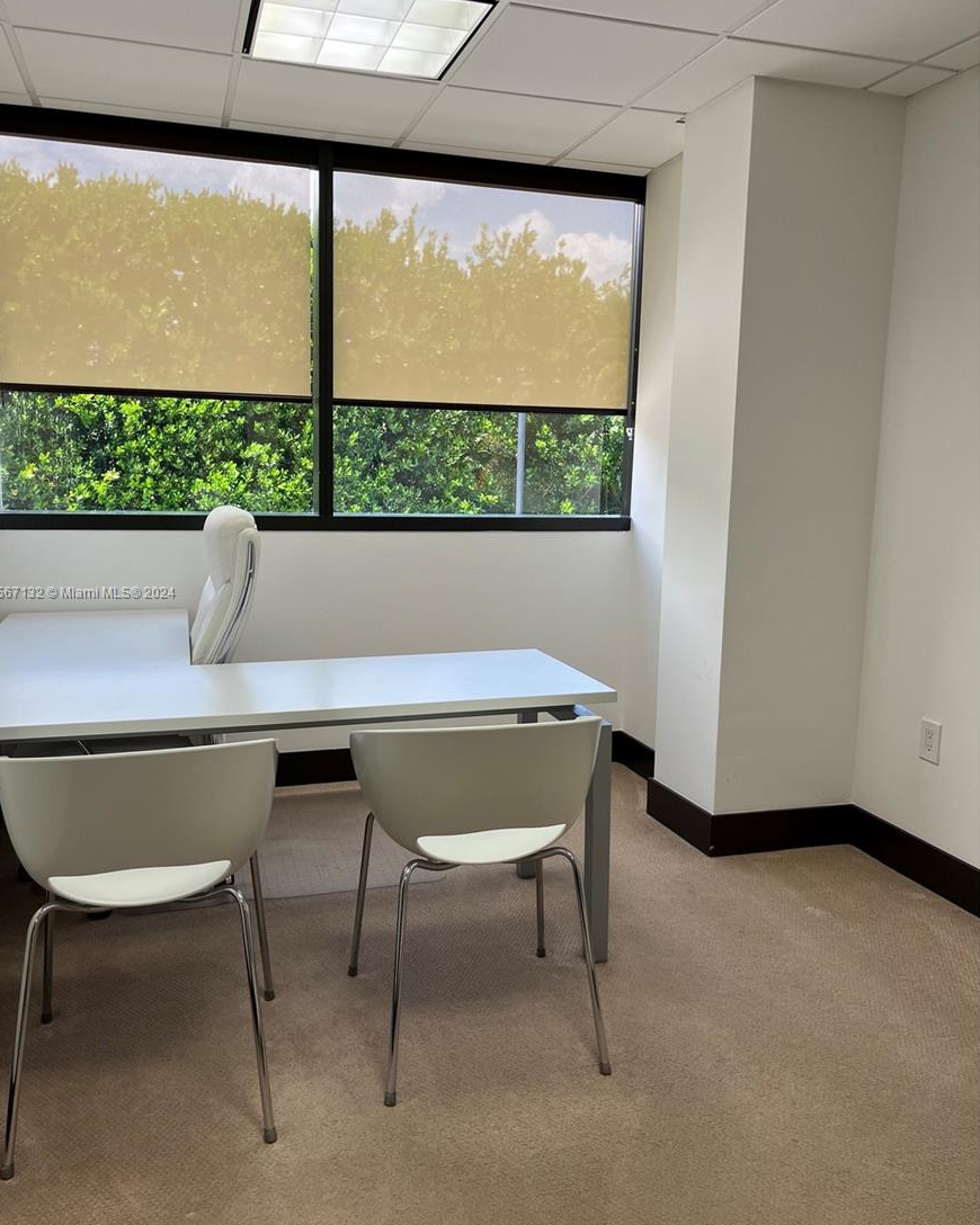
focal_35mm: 28
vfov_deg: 62.2
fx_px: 1015
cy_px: 593
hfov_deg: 51.5
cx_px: 475
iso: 50
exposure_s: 1/120
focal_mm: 5.1
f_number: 1.6
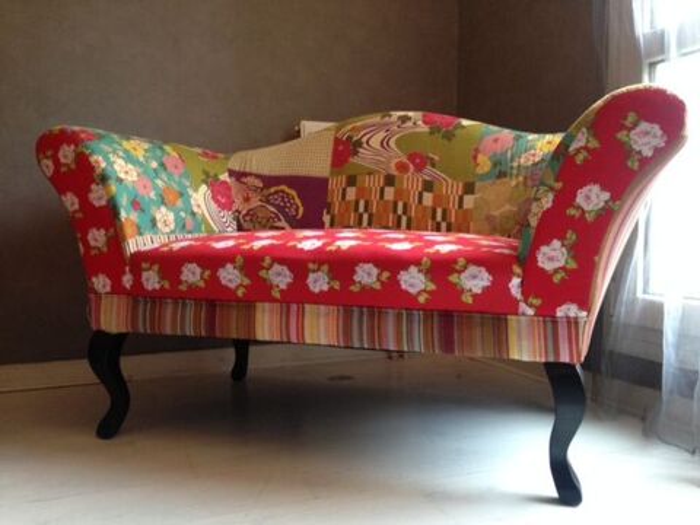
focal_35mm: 33
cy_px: 262
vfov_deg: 42.9
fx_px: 667
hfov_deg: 55.4
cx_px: 350
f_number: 2.4
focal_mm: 4.12
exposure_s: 1/20
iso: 160
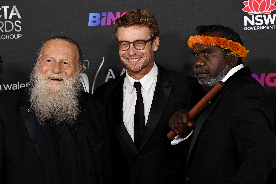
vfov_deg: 10.5
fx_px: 997
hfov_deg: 15.8
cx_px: 138
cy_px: 92
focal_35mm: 130
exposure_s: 1/400
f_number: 4
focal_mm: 130
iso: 2000
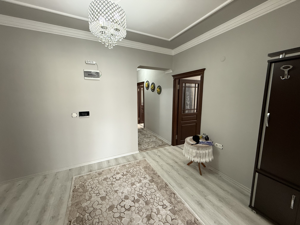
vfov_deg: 85.7
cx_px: 150
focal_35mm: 14
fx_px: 121
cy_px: 112
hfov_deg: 102.1
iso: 400
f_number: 2.2
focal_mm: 2.22
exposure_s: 1/50
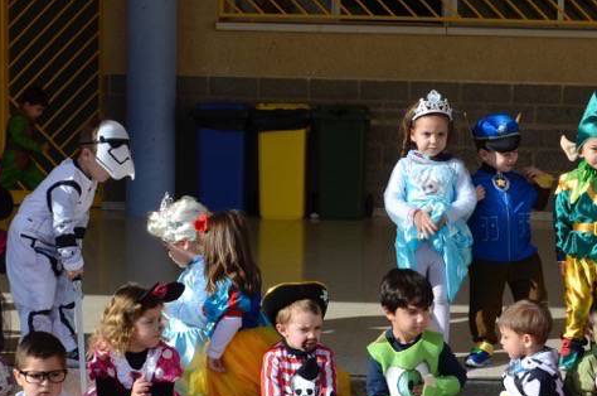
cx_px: 407
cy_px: 228
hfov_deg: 26.5
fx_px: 1258
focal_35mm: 76
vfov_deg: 17.9
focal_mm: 20
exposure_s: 1/320
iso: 100
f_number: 9
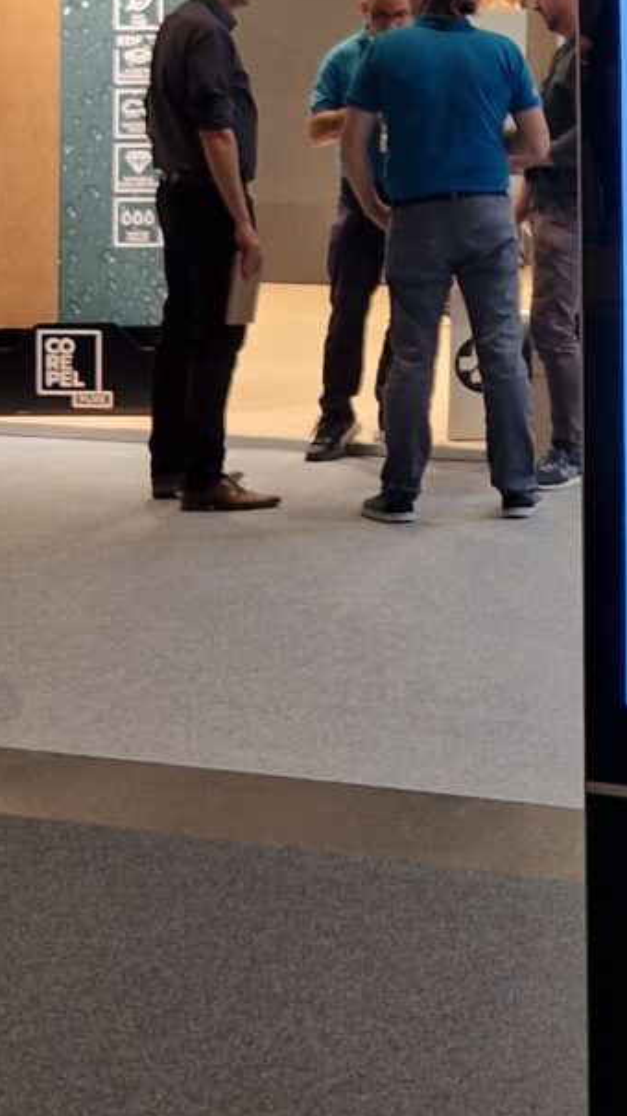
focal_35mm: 106
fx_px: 3135
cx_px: 907
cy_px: 89
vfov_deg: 19.8
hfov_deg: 11.0
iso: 100
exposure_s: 1/100
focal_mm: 5.4
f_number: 1.8
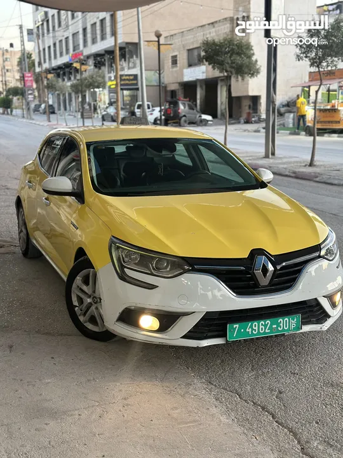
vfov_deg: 39.7
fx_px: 634
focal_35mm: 48
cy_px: 229
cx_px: 172
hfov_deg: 30.3
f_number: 1.78
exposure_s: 1/100
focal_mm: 6.86
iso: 160
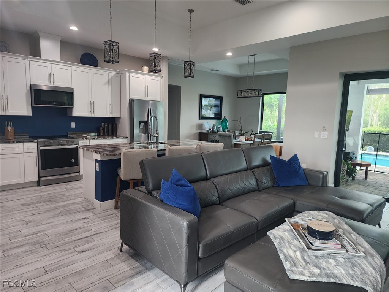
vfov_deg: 58.9
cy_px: 146
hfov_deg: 73.9
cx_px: 194
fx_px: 258
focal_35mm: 23
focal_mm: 6.4
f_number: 1.8
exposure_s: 1/120
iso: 400
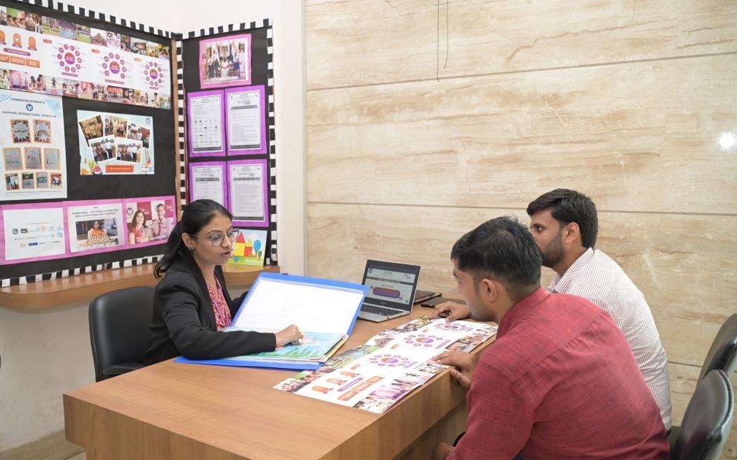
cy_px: 231
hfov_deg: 64.6
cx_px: 368
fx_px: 582
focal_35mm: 29
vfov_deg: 43.1
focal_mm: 28
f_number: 3.2
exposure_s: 1/125
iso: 800
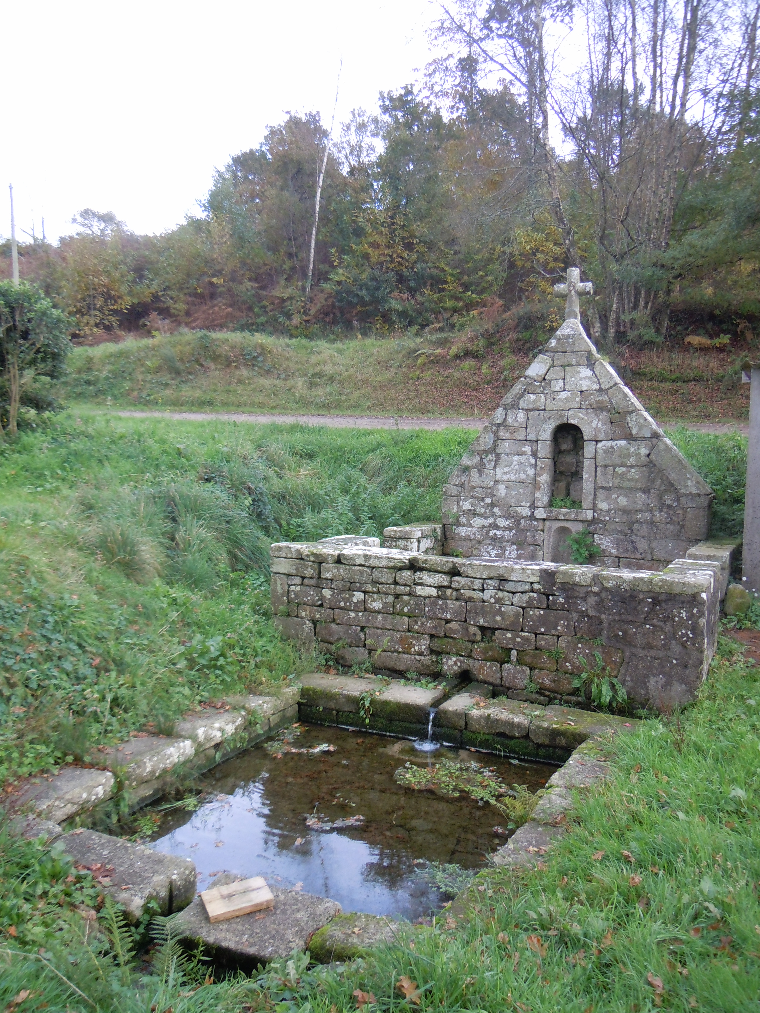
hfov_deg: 46.8
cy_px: 506
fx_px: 878
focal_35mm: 30
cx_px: 380
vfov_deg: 60.0
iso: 200
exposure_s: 1/60
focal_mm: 5.4
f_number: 3.5
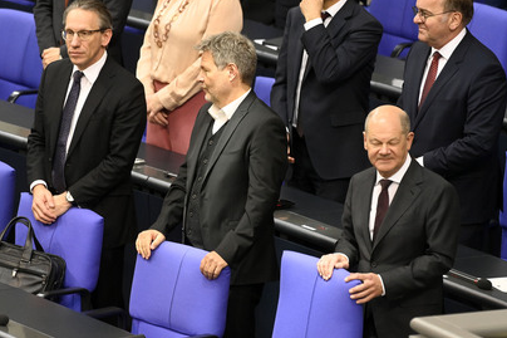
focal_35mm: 346
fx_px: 4871
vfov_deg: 4.0
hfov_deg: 6.0
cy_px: 175
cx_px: 242
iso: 10000
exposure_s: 1/400
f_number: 5.6
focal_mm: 310
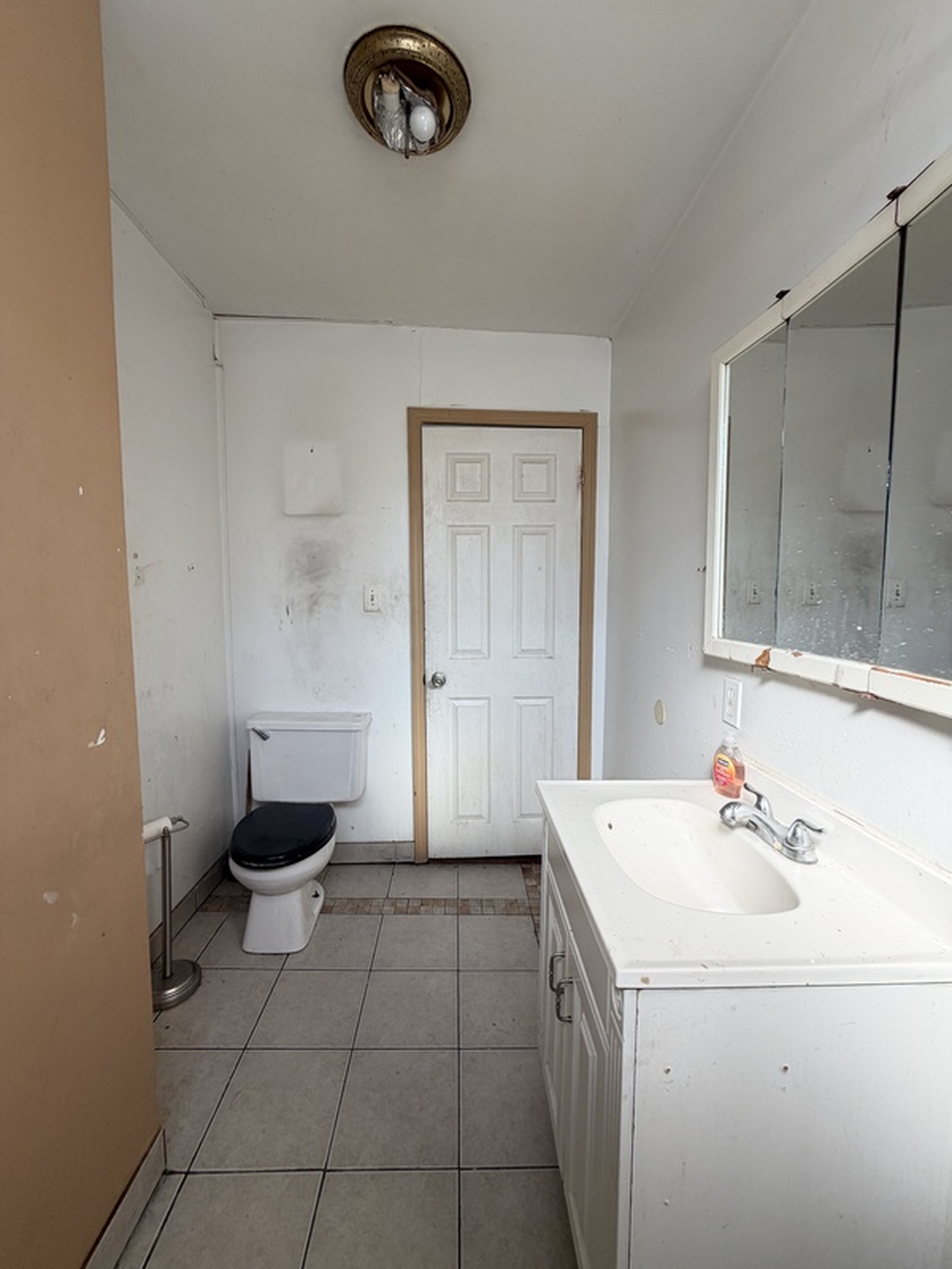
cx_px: 476
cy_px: 634
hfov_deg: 85.7
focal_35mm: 14
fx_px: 513
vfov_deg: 102.1
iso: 80
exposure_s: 1/121
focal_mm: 2.22
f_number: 2.2
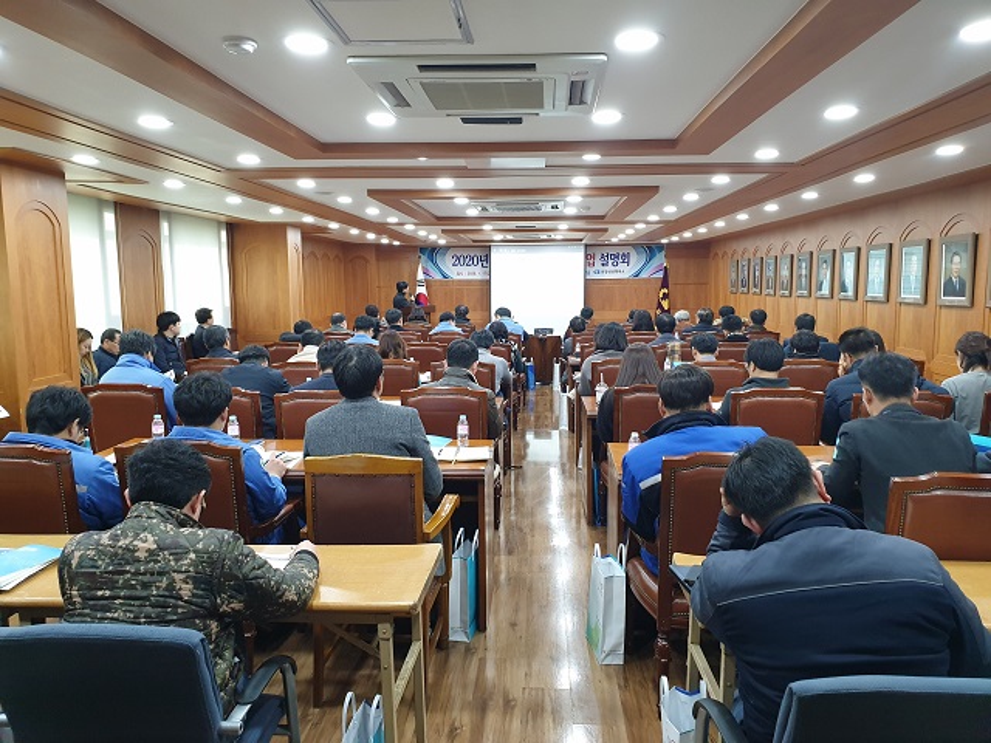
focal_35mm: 26
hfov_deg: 67.3
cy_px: 372
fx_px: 744
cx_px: 496
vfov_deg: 53.1
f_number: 2.4
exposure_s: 1/60
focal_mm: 4.3
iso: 400
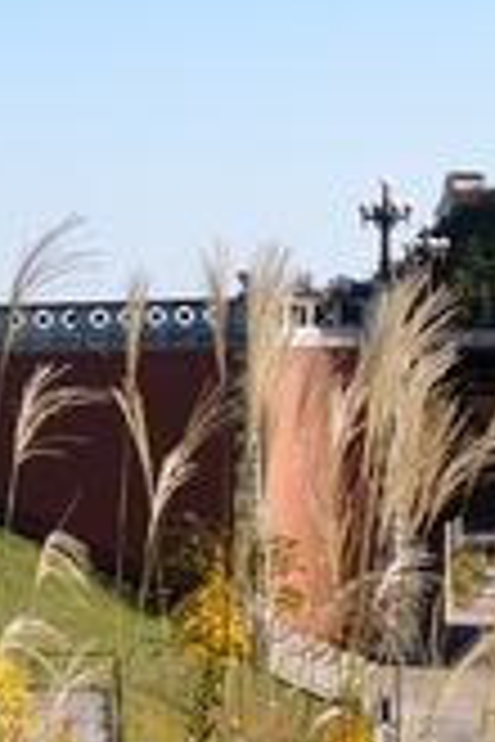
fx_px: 2867
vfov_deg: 14.7
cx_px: -176
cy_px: 517
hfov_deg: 9.7
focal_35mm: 139
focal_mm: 9.87
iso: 100
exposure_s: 1/800
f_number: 4
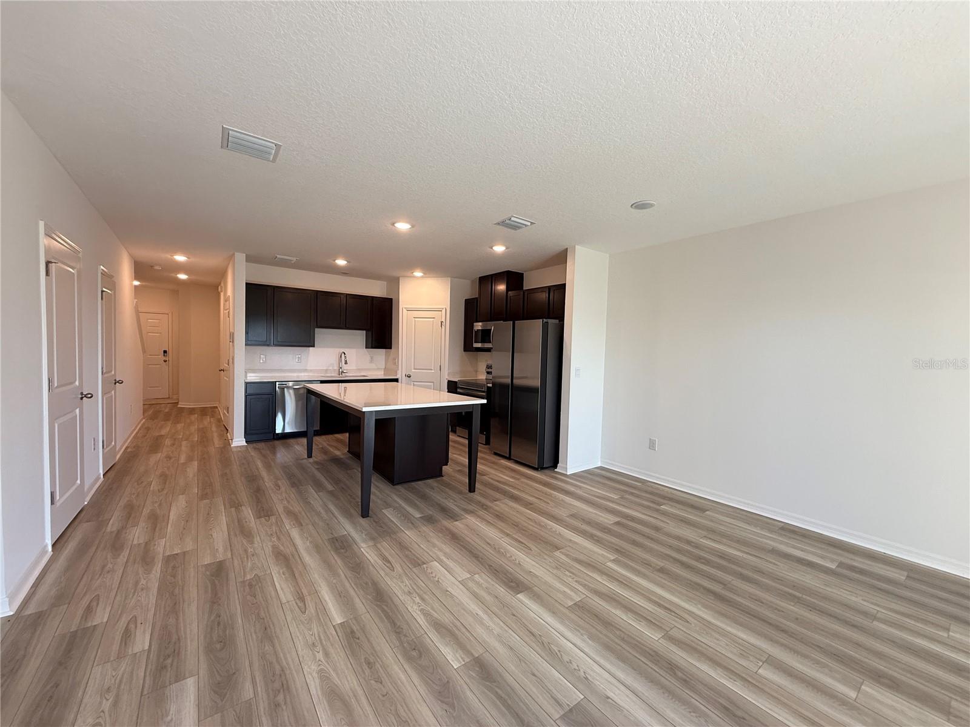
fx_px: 392
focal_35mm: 14
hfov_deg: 102.1
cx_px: 485
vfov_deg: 85.7
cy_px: 364
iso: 160
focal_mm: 2.22
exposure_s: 1/120
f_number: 2.2
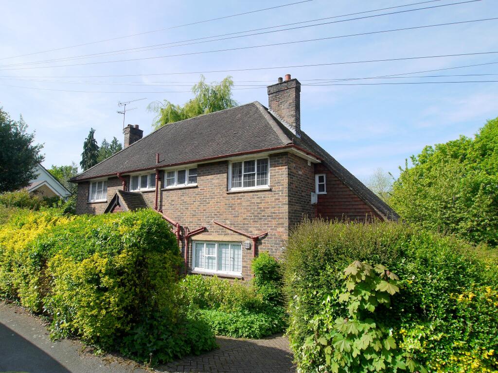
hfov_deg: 81.7
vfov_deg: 66.0
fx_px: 288
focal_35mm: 20
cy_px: 186
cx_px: 249
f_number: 7.1
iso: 100
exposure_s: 1/320
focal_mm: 10
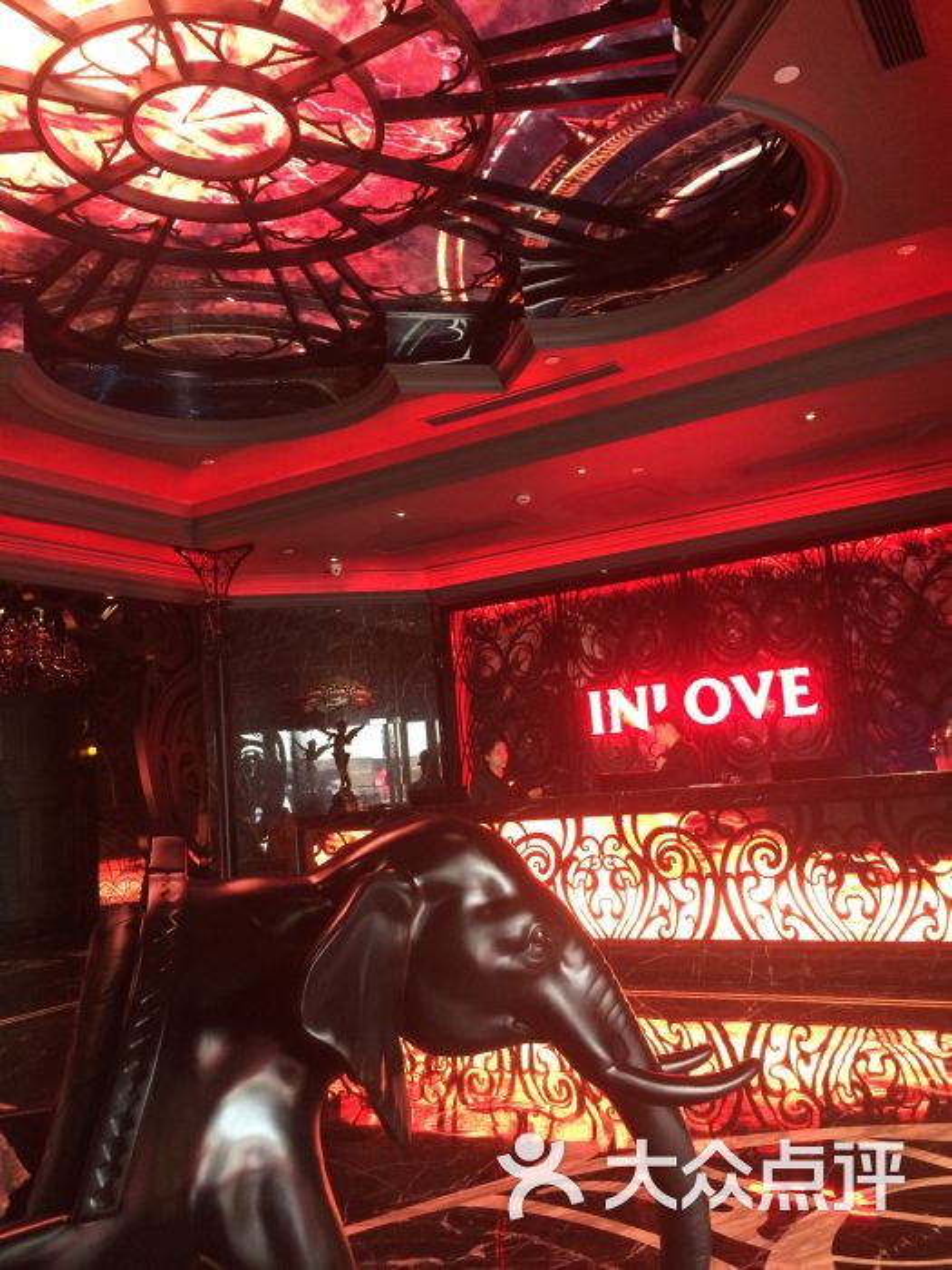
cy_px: 635
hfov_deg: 48.2
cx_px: 476
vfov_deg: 61.7
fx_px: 1063
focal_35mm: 29
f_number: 2.2
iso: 320
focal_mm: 4.15
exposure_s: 1/33
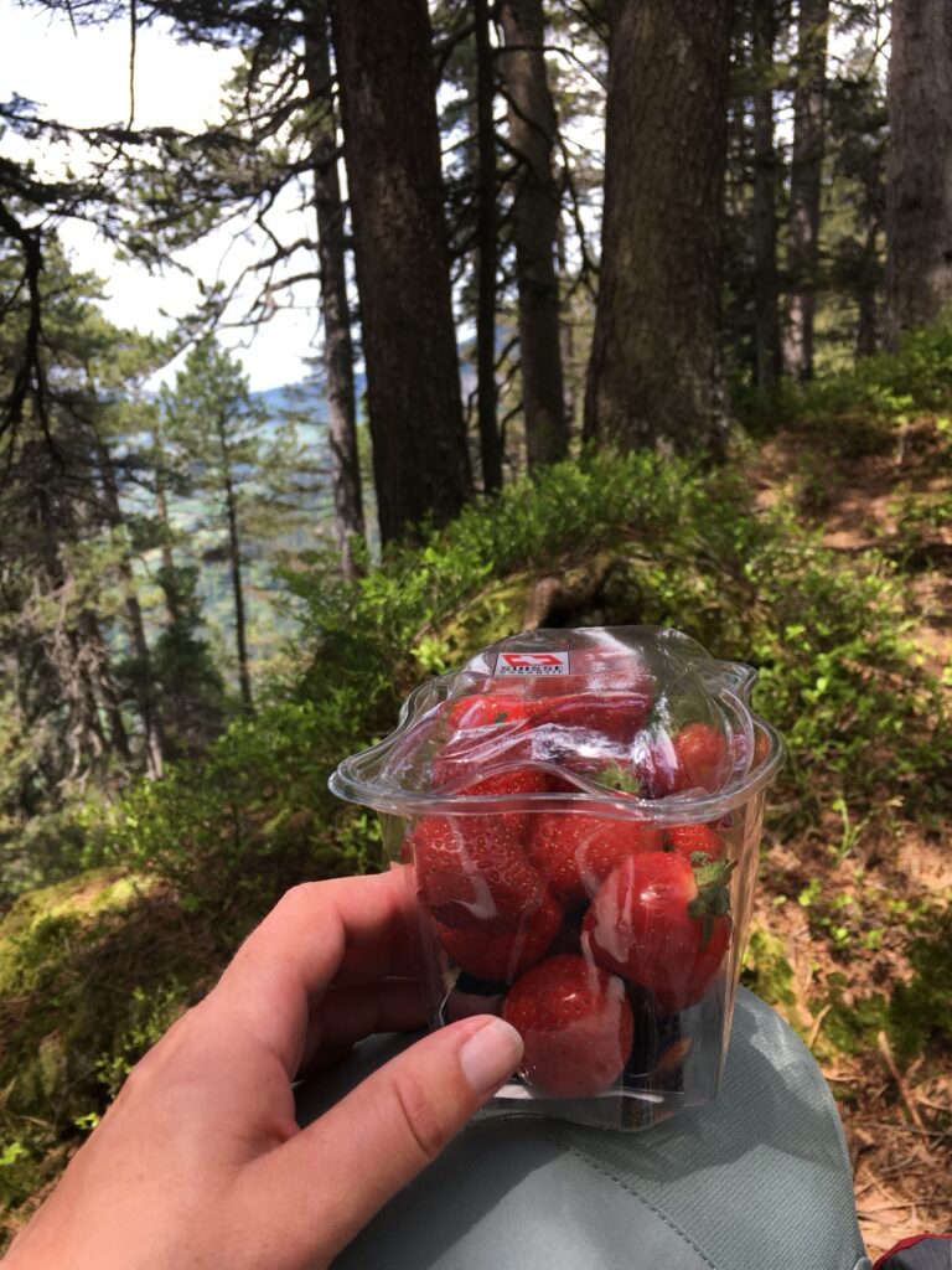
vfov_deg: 61.7
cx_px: 476
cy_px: 635
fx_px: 1063
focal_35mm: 29
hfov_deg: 48.2
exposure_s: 1/364
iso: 25
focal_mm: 4.15
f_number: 2.2
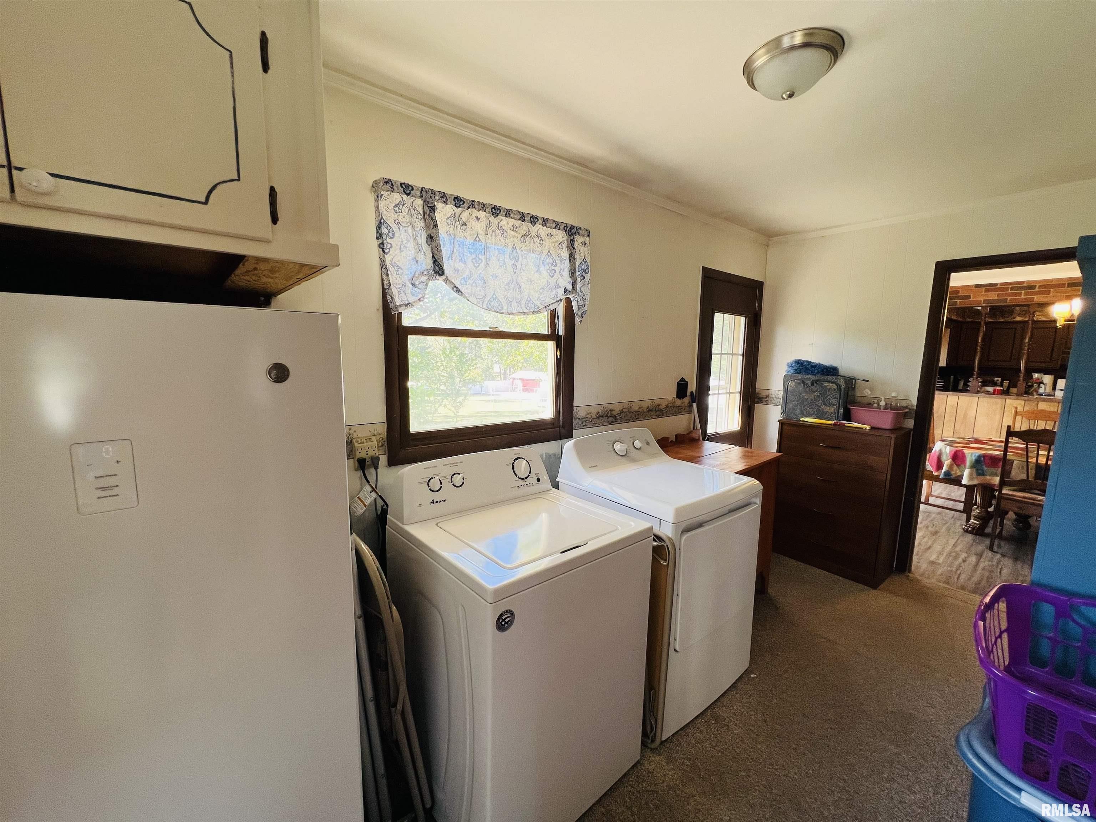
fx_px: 412
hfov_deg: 106.2
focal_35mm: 13
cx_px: 548
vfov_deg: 89.9
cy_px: 411
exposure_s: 1/99
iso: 64
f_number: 1.8
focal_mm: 1.57
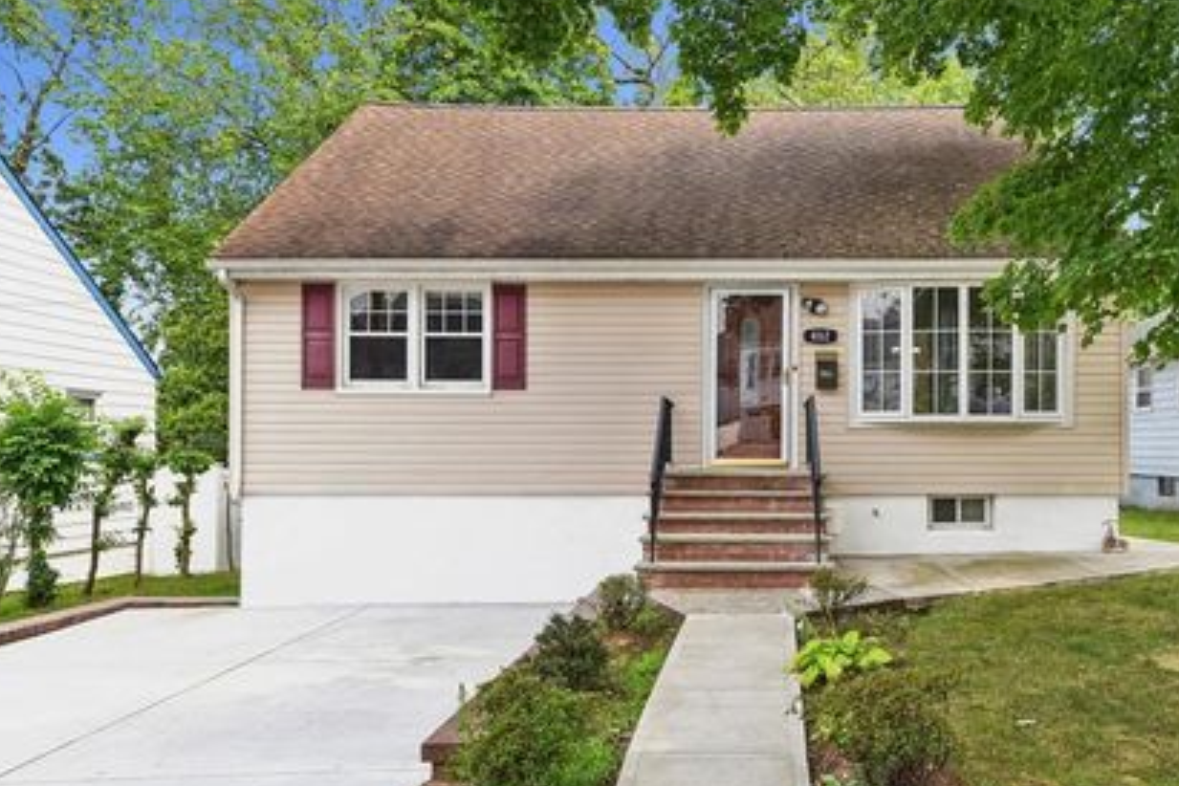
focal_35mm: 28
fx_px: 917
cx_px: 671
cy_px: 432
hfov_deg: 65.2
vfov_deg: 46.3
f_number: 9
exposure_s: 1/100
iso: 320
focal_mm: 23
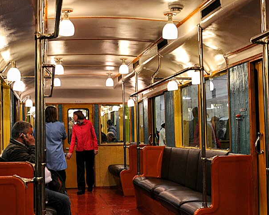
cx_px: 146
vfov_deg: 26.2
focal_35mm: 58
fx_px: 462
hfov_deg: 32.5
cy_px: 100
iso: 400
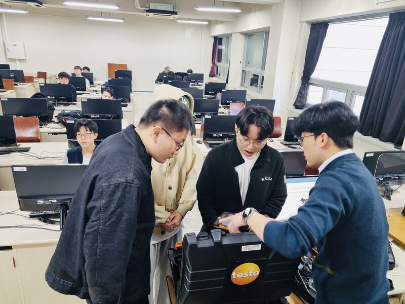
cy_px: 152
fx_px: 304
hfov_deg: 67.3
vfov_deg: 53.1
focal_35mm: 26
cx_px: 202
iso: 160
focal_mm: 5.4
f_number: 1.8
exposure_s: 1/48
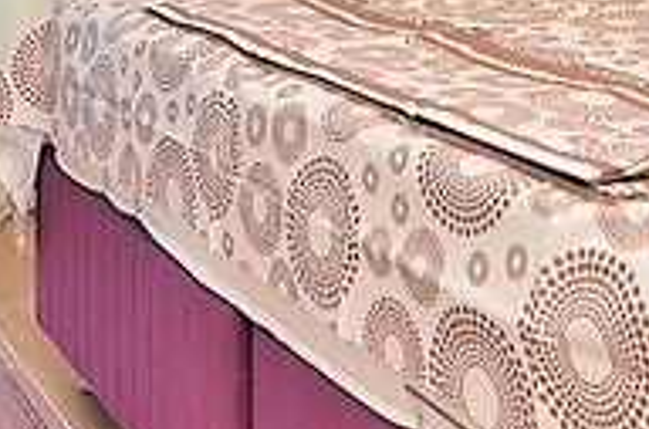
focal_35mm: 68
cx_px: 458
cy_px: -199
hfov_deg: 29.4
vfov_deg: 17.9
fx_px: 1223
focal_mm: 12
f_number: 4
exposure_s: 1/60
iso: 100
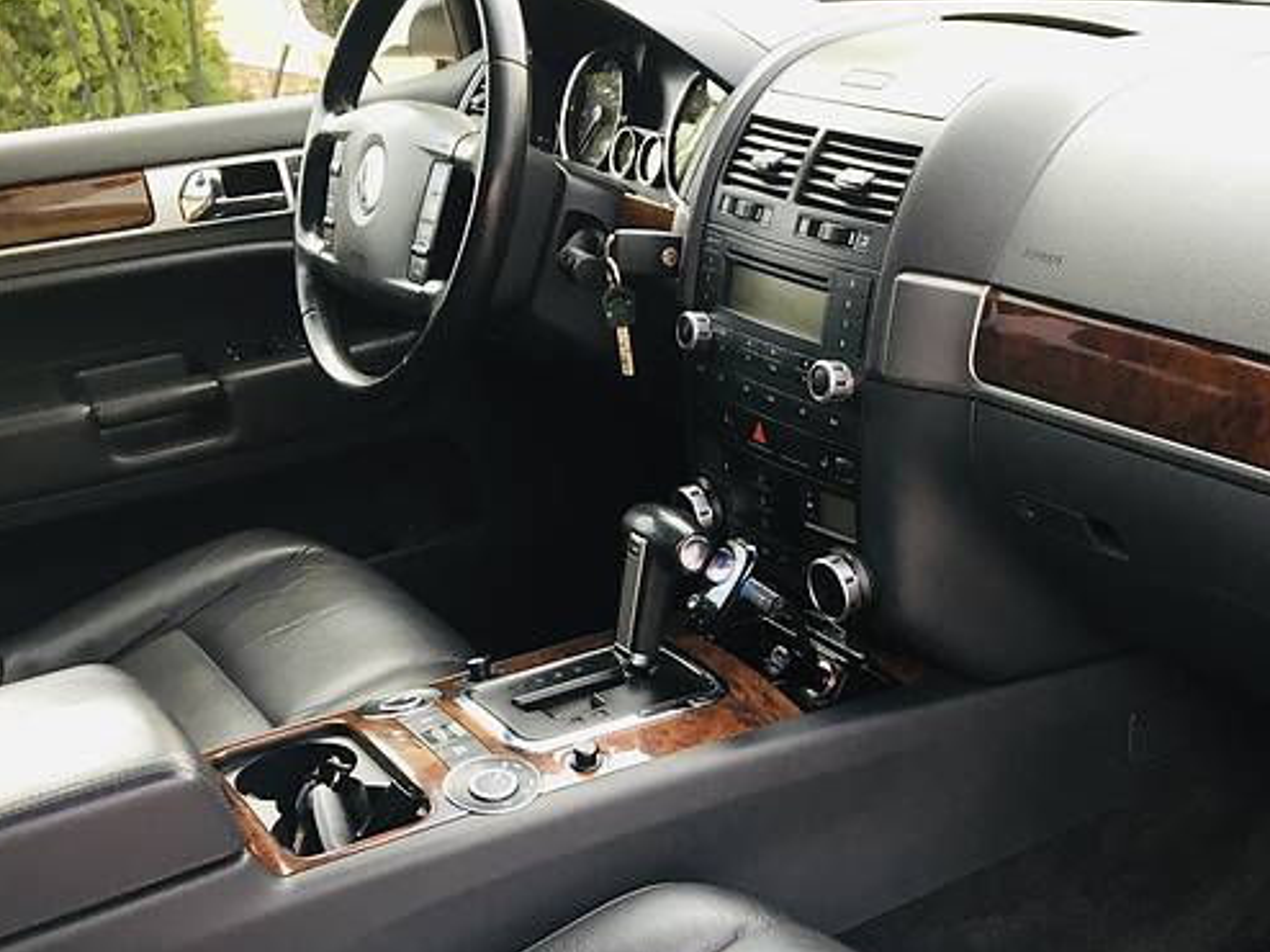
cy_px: 762
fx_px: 1724
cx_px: 923
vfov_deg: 30.1
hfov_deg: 39.6
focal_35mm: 47
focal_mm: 4.2
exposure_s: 1/33
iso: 25
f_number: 2.2
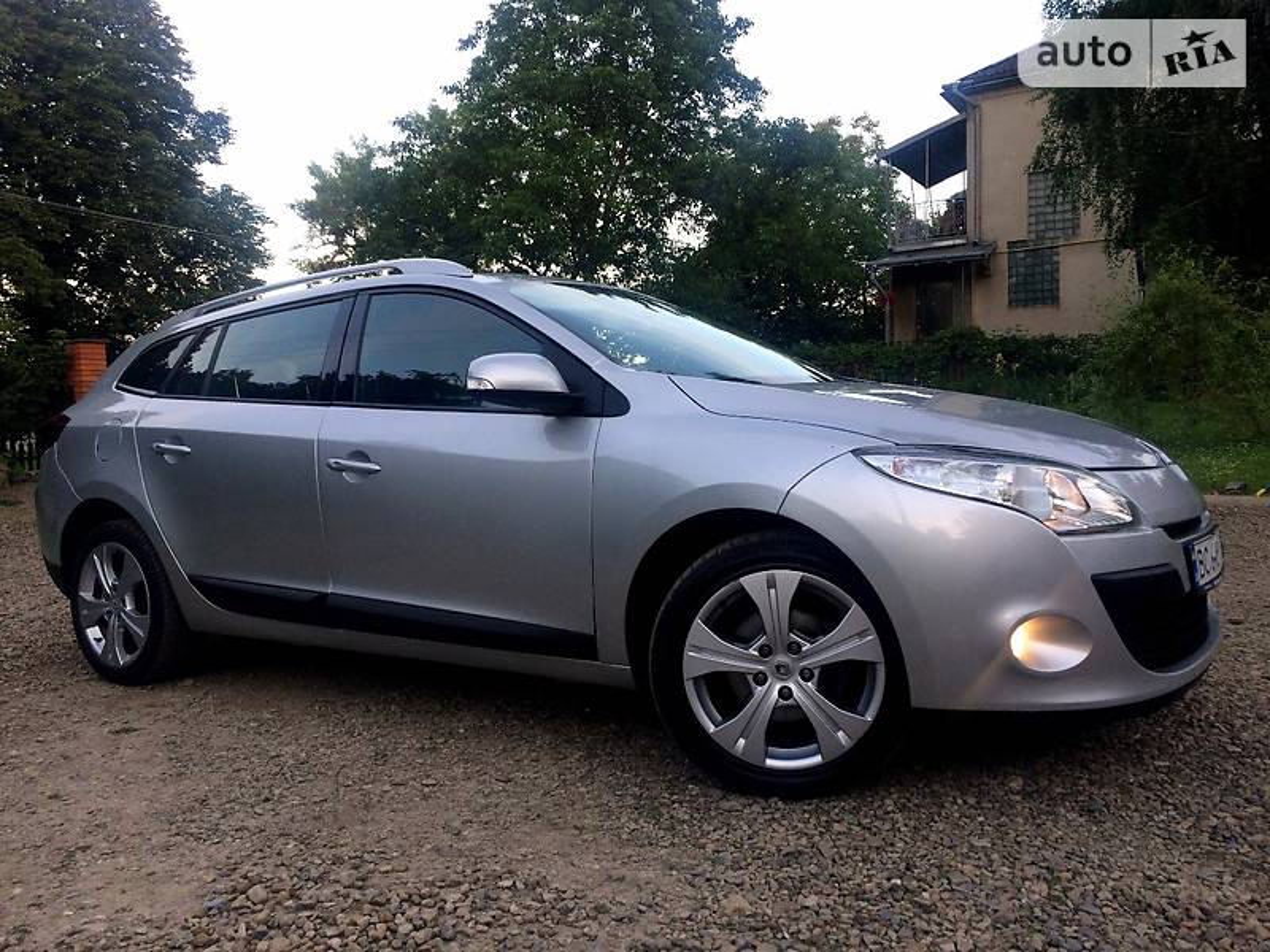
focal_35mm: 29
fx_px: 1064
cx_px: 635
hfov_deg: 61.7
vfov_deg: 48.2
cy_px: 476
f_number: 2.2
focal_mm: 4.2
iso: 64
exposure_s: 1/100
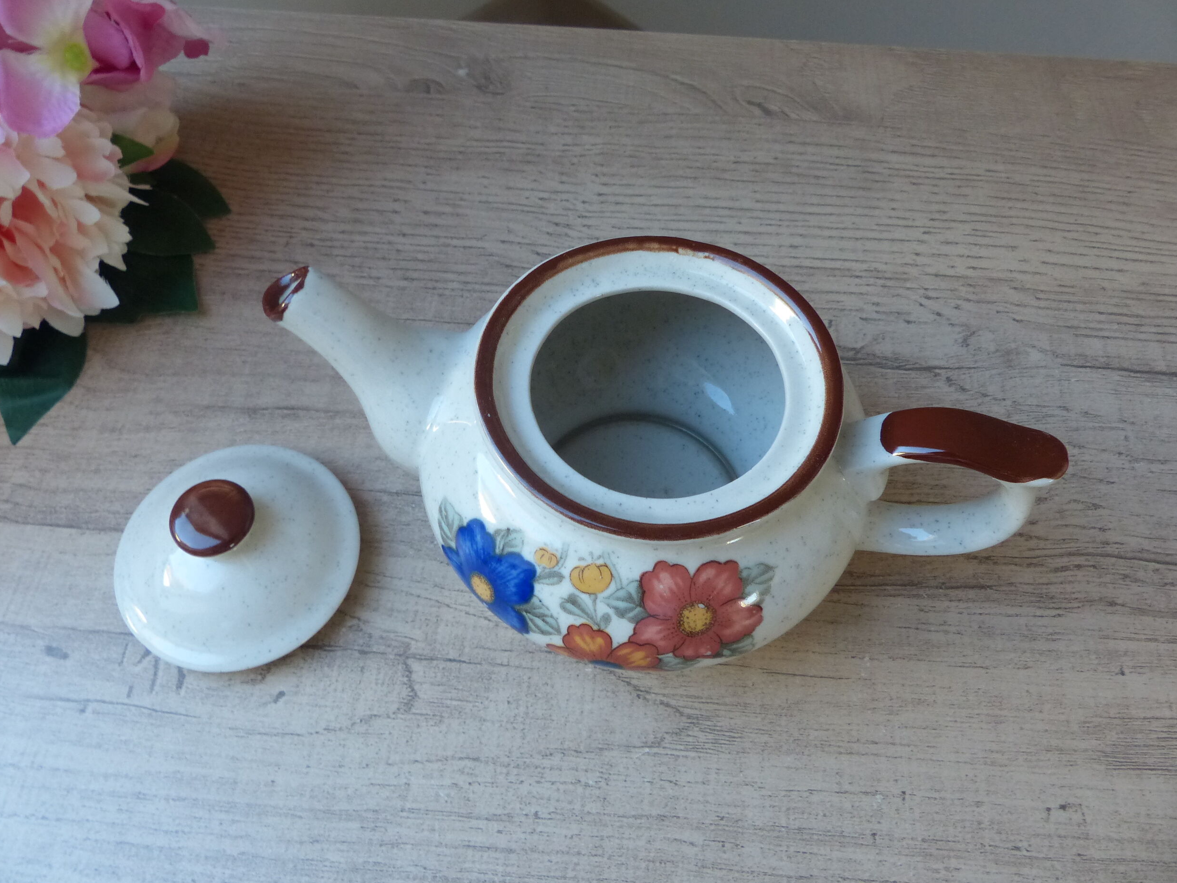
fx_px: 918
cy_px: 435
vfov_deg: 51.4
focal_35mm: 27
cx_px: 576
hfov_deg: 65.3
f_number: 2.8
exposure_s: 1/60
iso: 250
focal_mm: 4.5
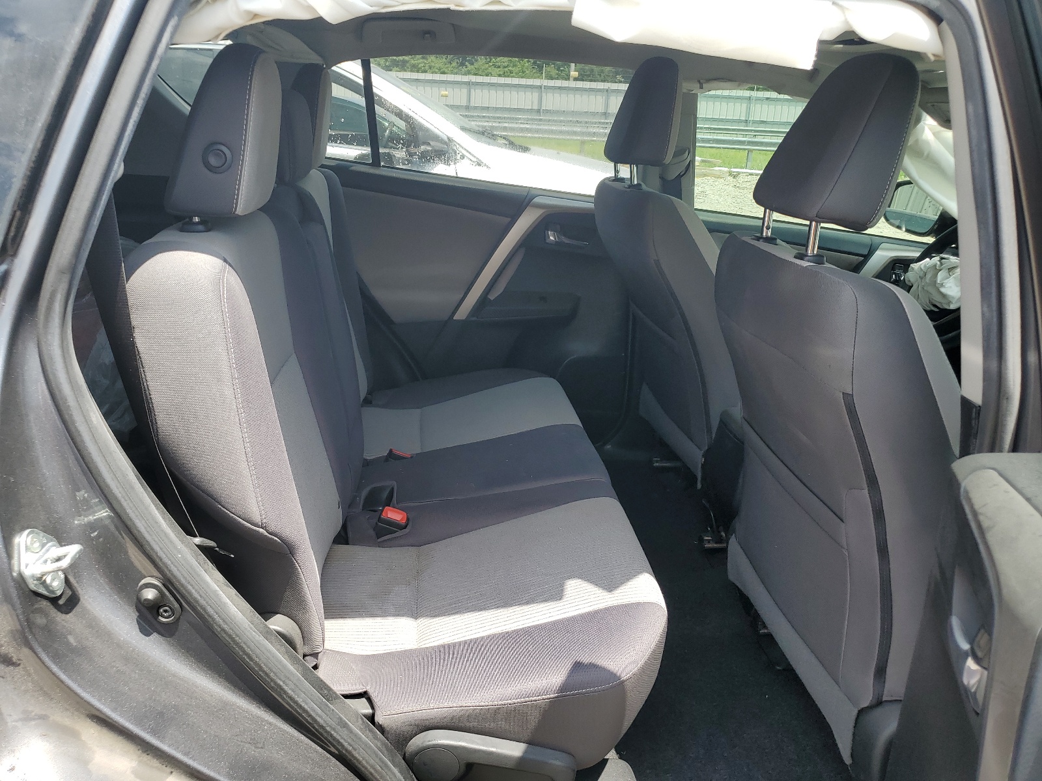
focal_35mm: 26
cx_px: 521
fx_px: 783
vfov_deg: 53.1
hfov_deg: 67.3
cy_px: 390
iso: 50
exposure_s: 1/833
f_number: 1.5
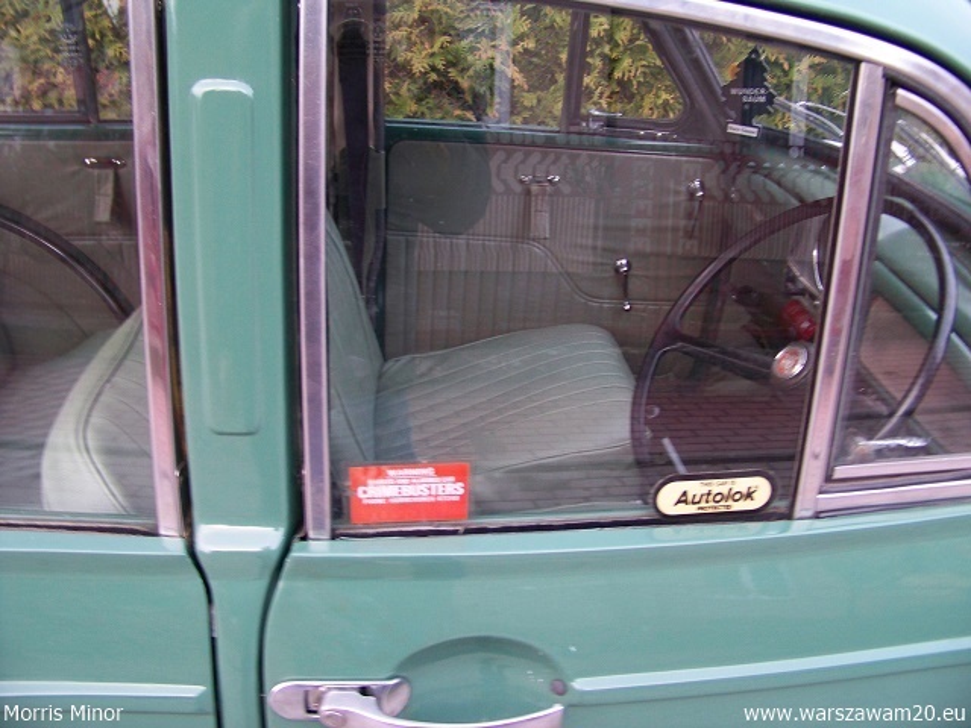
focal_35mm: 33
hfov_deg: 55.4
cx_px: 486
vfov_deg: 42.9
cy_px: 364
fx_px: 926
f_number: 2.8
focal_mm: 5.85
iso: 200
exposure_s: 1/20
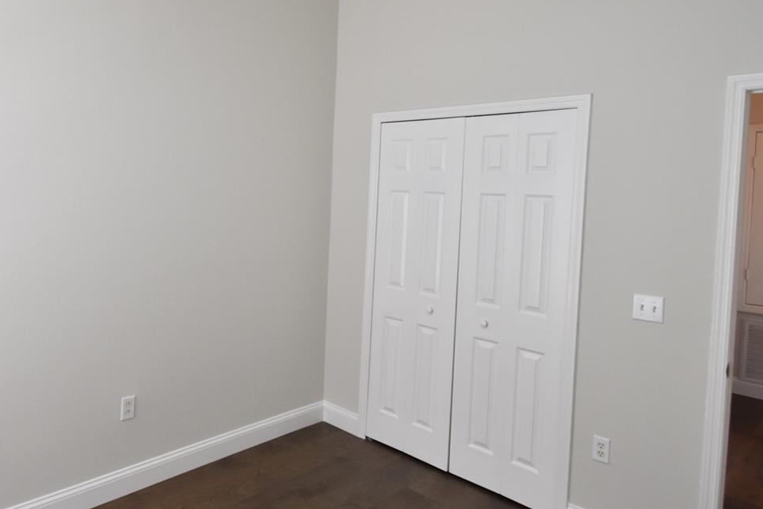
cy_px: 206
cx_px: 285
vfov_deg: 51.0
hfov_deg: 70.3
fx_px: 530
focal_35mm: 25
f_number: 3.5
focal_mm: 10
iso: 800
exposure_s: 1/180
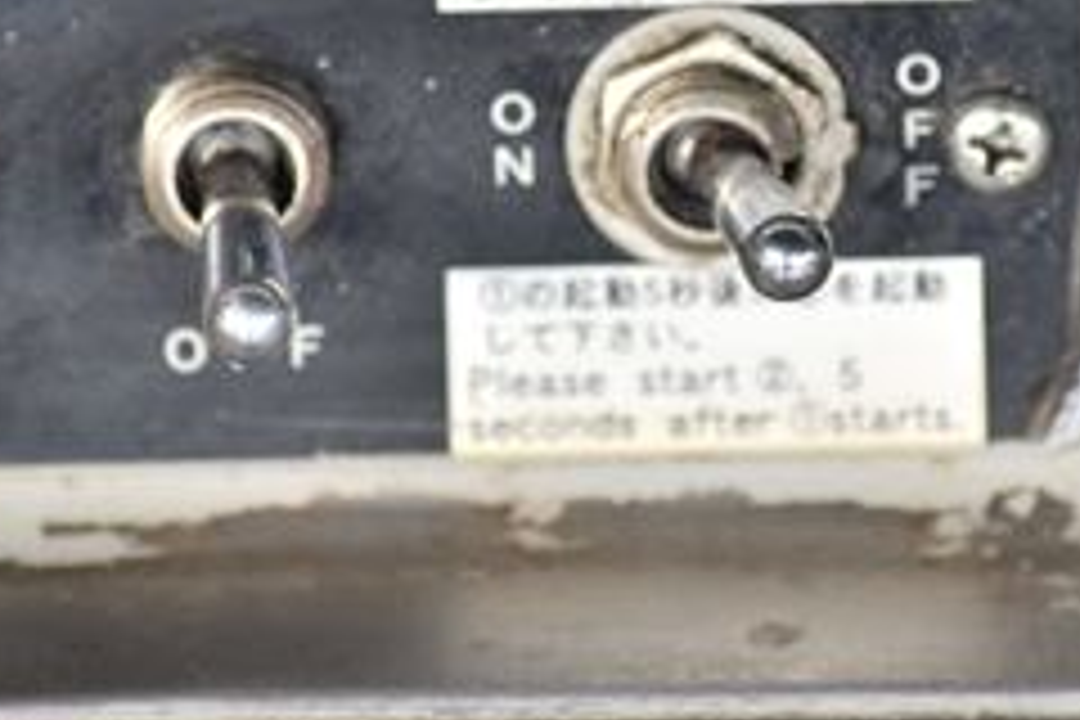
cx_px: 621
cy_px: 171
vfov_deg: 2.4
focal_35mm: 563
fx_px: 16889
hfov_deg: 3.7
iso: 1250
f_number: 6.3
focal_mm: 180
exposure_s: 1/250
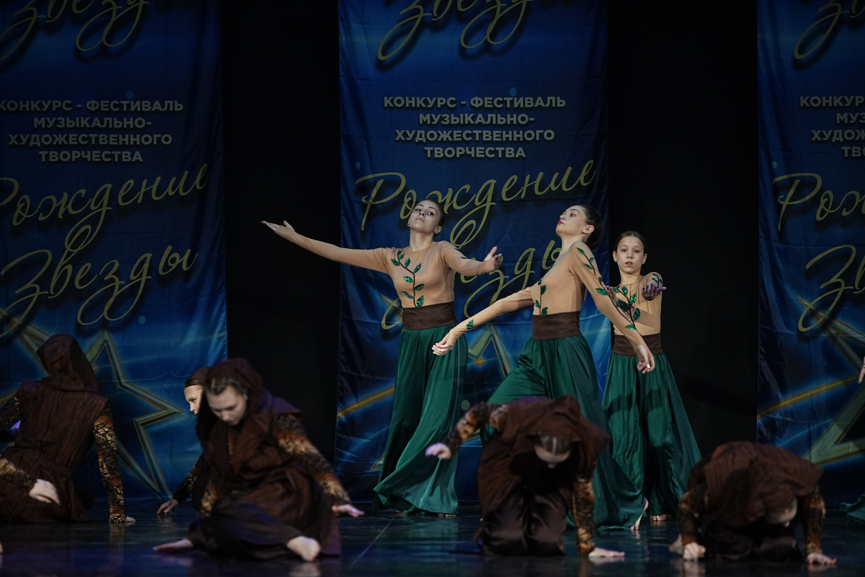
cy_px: 288
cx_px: 432
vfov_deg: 7.6
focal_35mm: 180
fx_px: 4325
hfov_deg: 11.4
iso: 2000
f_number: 2.8
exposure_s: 1/400
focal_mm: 180
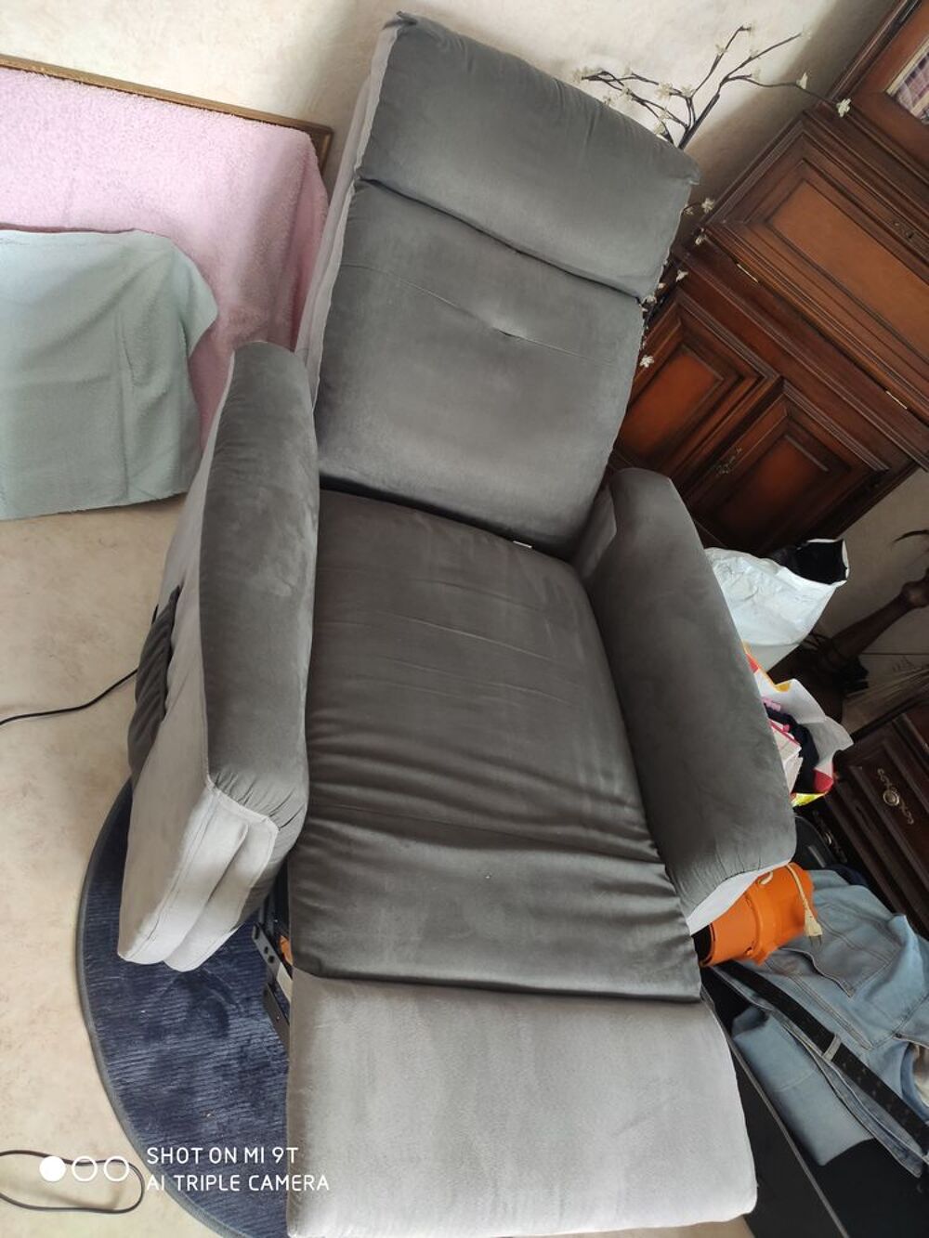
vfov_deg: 67.3
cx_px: 464
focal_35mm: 26
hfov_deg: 53.1
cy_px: 619
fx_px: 930
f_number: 1.75
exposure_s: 1/33
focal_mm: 4.77
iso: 600
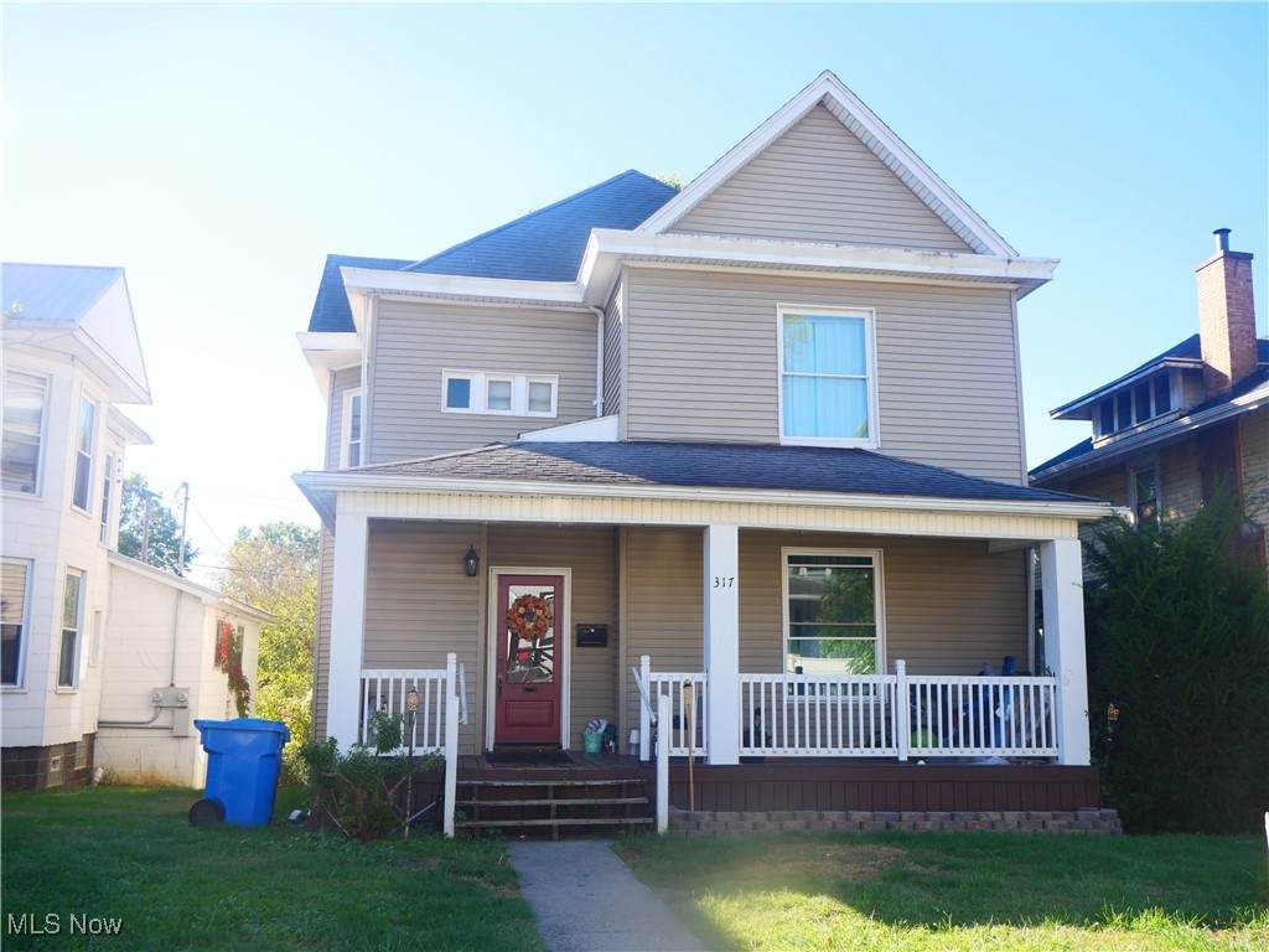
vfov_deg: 41.8
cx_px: 634
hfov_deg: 54.0
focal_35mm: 34
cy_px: 476
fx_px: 1246
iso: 200
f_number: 5.6
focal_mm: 17
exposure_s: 1/200
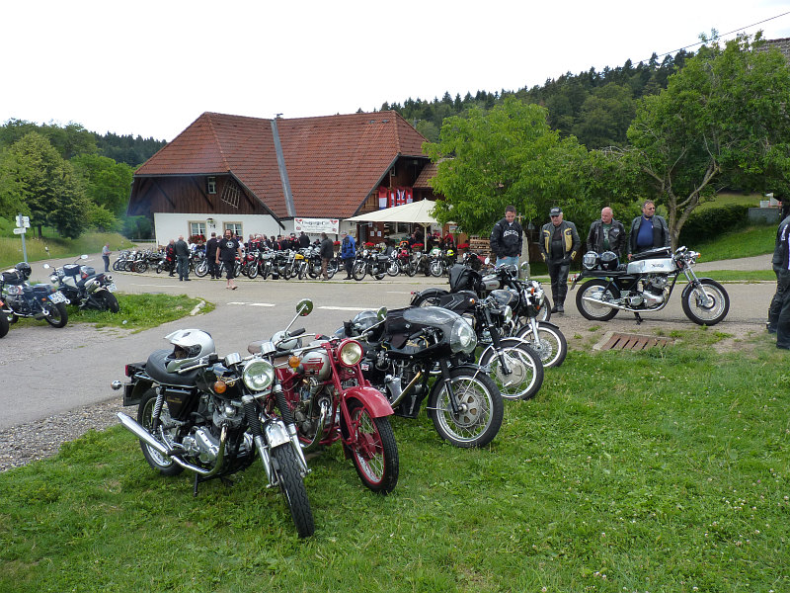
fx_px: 616
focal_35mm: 27
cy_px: 296
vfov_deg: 51.4
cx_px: 395
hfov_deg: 65.3
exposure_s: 1/200
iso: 125
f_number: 4
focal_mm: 4.8
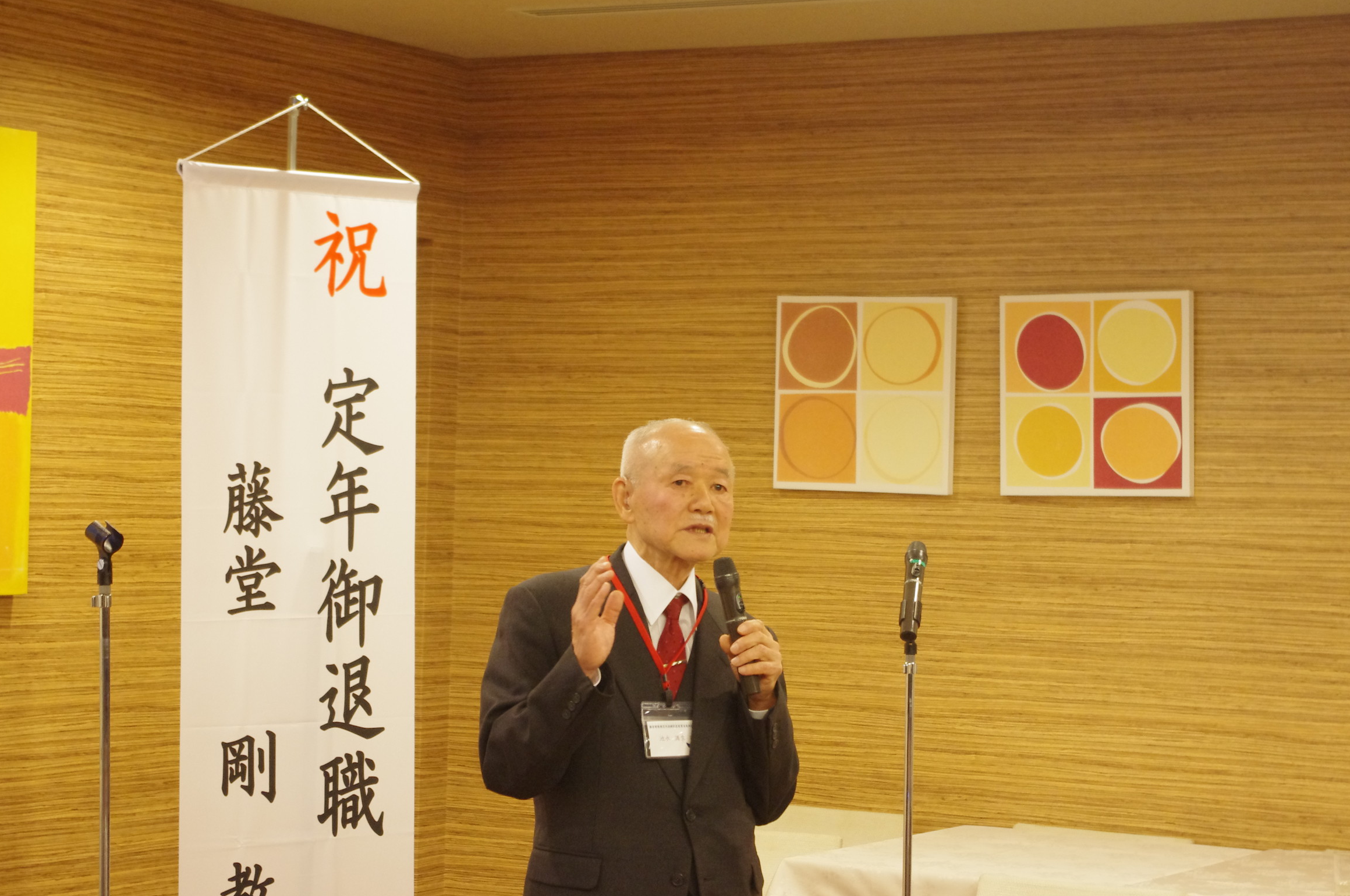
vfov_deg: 15.0
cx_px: 680
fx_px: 3408
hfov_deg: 22.4
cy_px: 476
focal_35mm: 91
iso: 2000
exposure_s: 1/15
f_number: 5.6
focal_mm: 55
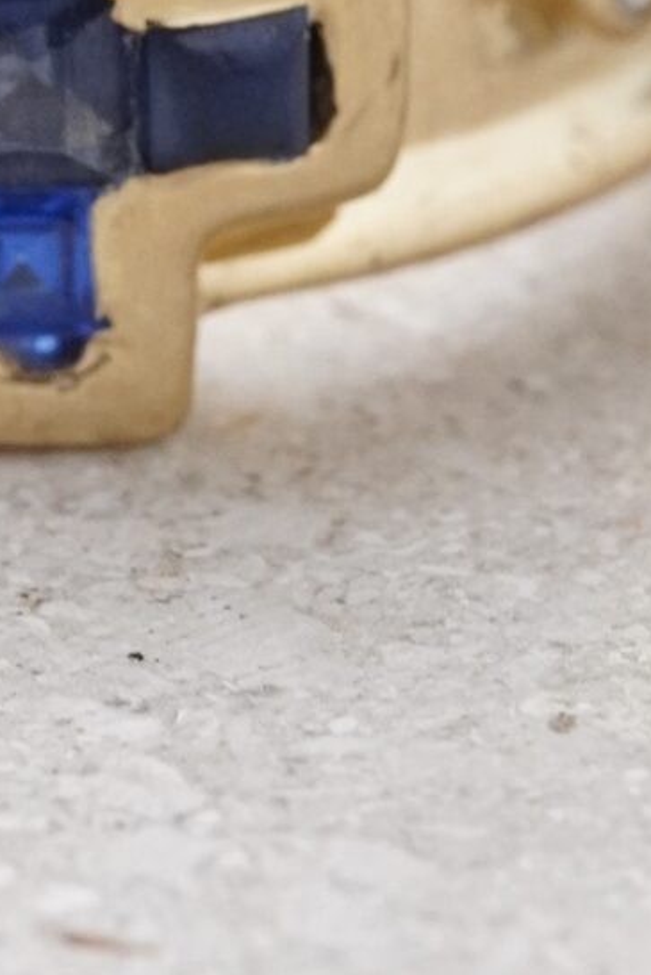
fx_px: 13309
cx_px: -3
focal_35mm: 491
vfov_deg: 4.2
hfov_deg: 2.8
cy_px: -175
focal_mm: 70
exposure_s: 1/160
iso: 1250
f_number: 9
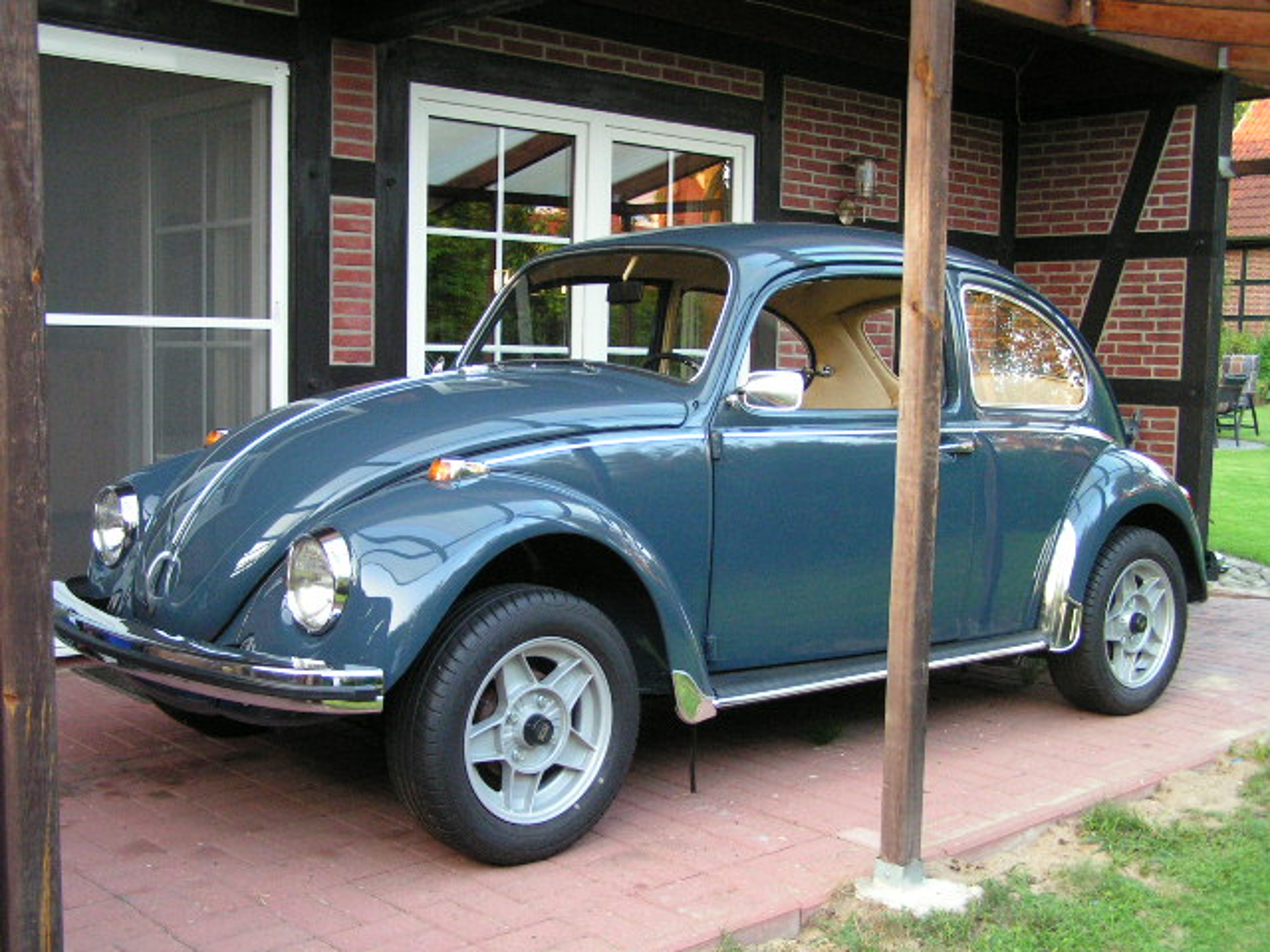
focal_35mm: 41
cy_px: 476
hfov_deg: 45.8
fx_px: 1504
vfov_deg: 35.1
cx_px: 635
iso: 200
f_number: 2.8
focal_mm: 6.8
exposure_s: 1/40
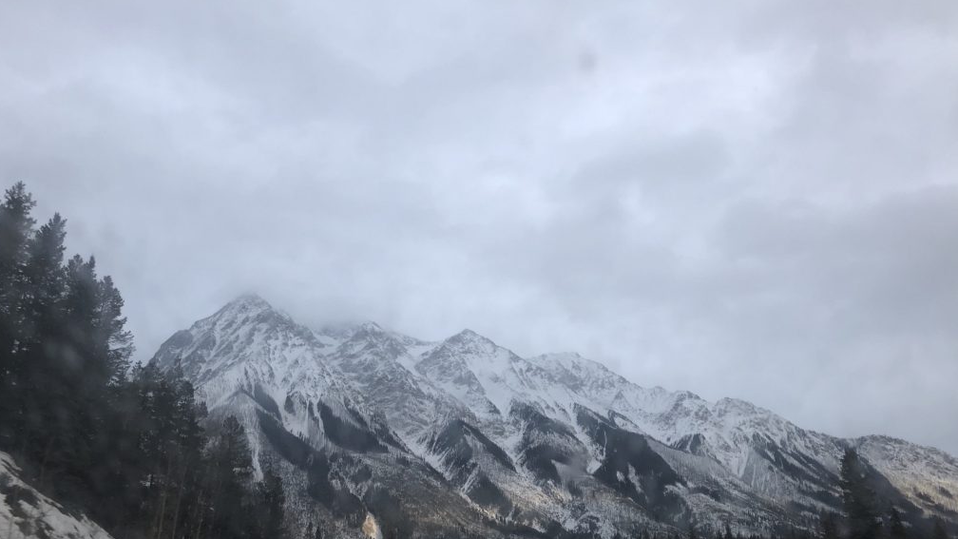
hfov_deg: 62.6
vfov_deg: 37.7
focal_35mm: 31
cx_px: 480
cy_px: 298
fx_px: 787
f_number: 1.8
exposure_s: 1/127
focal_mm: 3.99
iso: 20
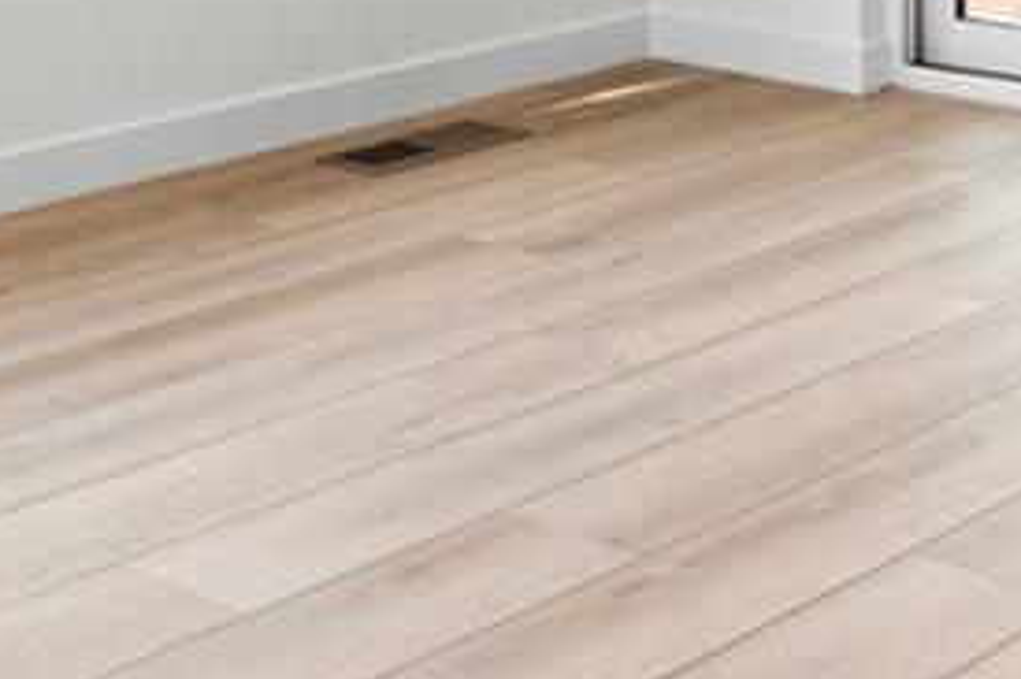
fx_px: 2636
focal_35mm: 93
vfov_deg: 13.2
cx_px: 672
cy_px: -542
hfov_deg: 21.8
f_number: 8
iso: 400
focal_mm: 16
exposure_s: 1/60
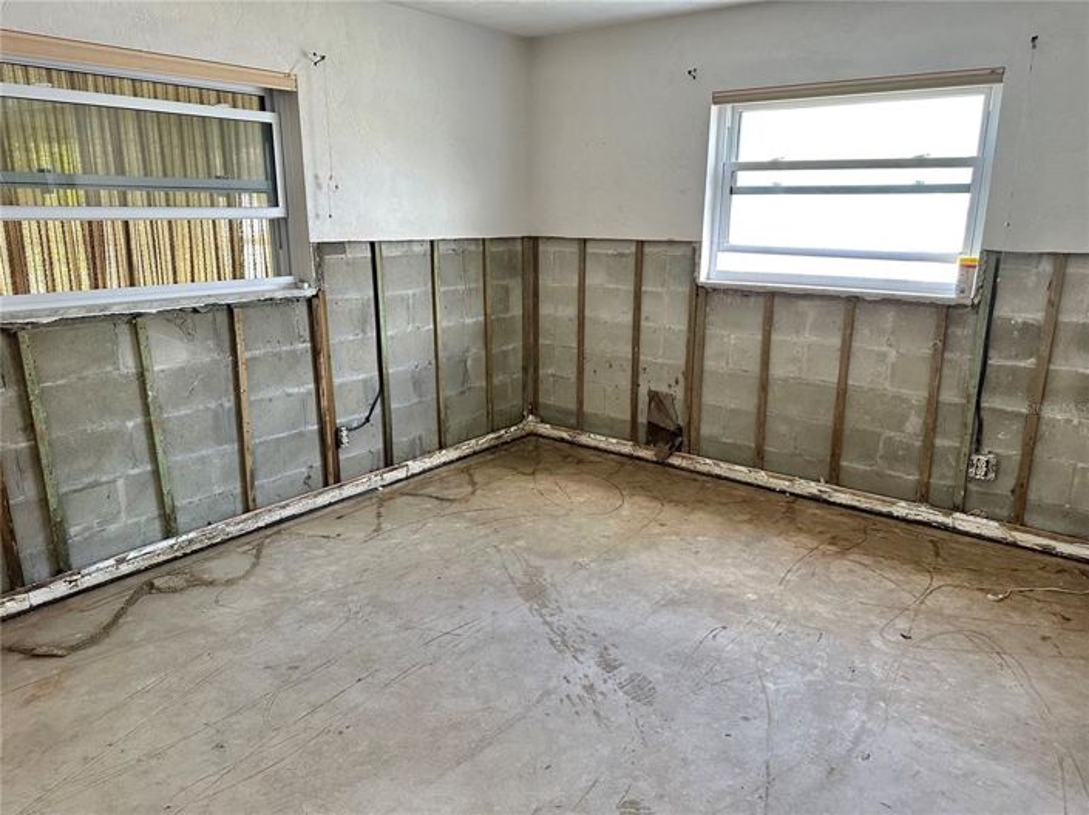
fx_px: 755
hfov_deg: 71.6
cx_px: 544
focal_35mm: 24
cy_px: 408
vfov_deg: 56.8
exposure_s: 1/101
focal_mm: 6.86
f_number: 1.78
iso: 250
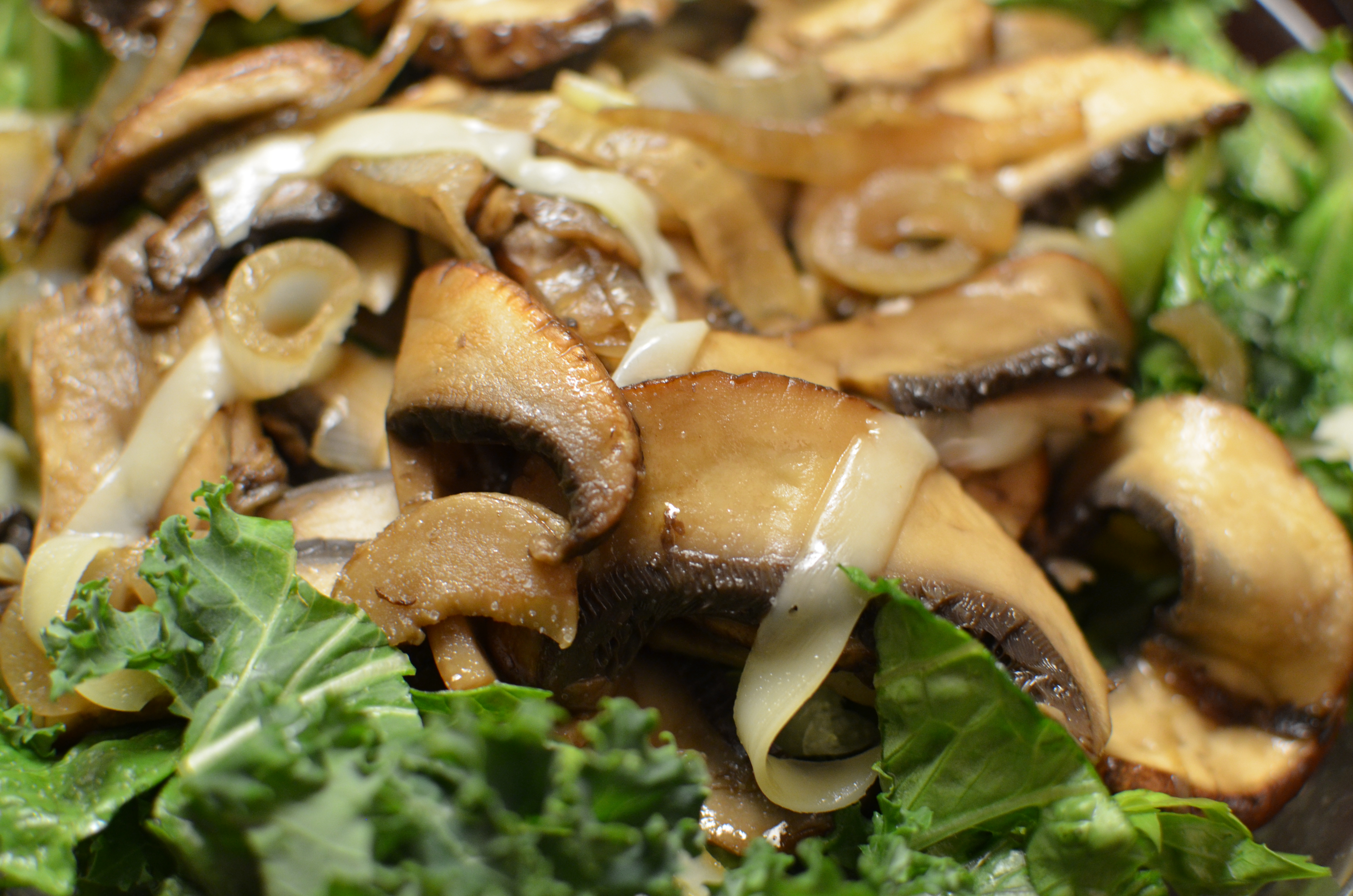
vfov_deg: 25.6
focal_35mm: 52
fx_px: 1969
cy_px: 448
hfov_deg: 37.9
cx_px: 676
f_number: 2.8
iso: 900
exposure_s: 1/30
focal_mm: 35
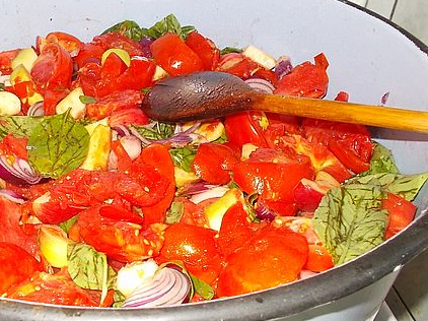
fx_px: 457
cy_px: 183
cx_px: 141
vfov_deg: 38.6
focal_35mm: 37
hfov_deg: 49.3
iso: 200
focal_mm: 4.6
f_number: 3.2
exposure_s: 1/25
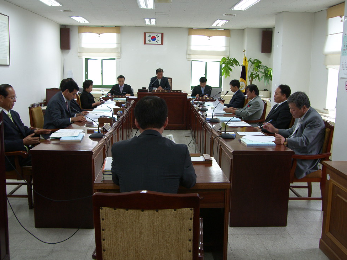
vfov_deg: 34.3
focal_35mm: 42
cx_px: 169
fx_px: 421
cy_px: 125
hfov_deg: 44.8
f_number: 2.5
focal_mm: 10.3
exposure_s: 1/40
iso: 64
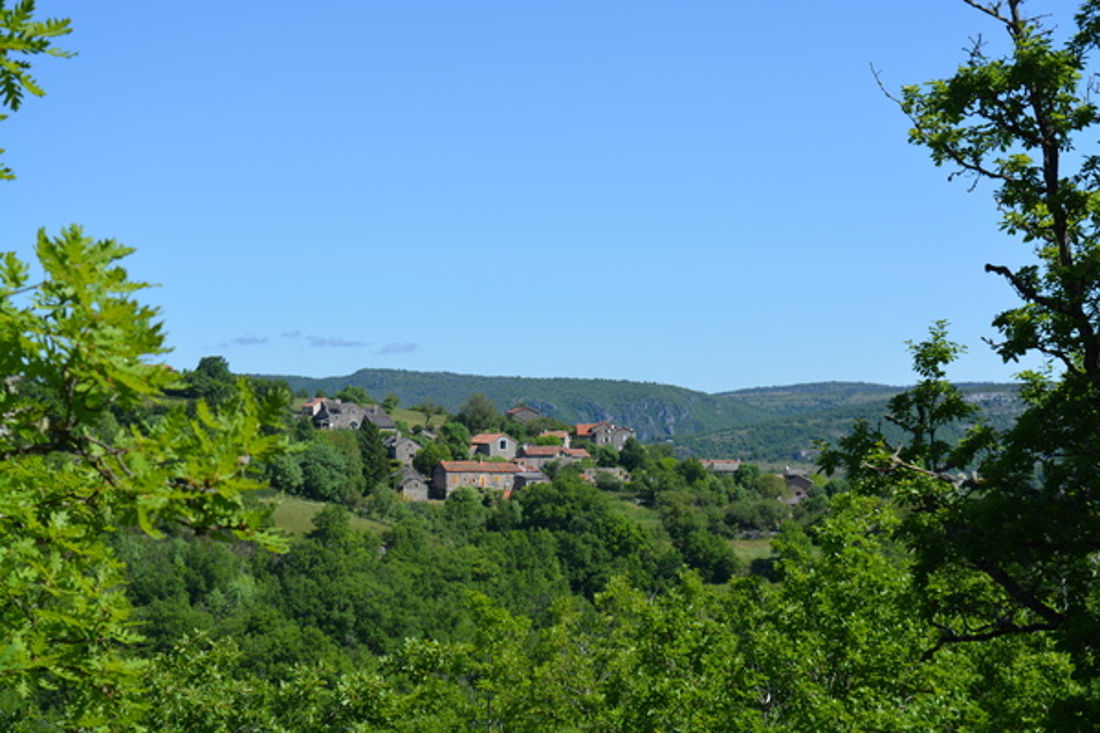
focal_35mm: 72
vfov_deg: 18.9
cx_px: 550
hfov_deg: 28.1
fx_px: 2200
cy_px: 366
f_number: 8
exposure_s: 1/250
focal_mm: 48
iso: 100
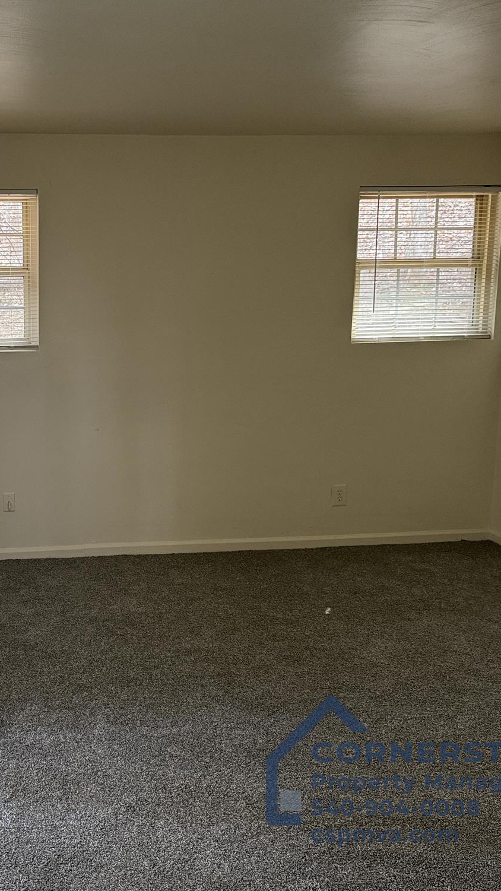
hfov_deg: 32.0
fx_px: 827
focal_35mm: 35
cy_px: 446
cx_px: 42
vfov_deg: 56.6
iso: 320
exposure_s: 1/120
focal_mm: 6.76
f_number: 1.78
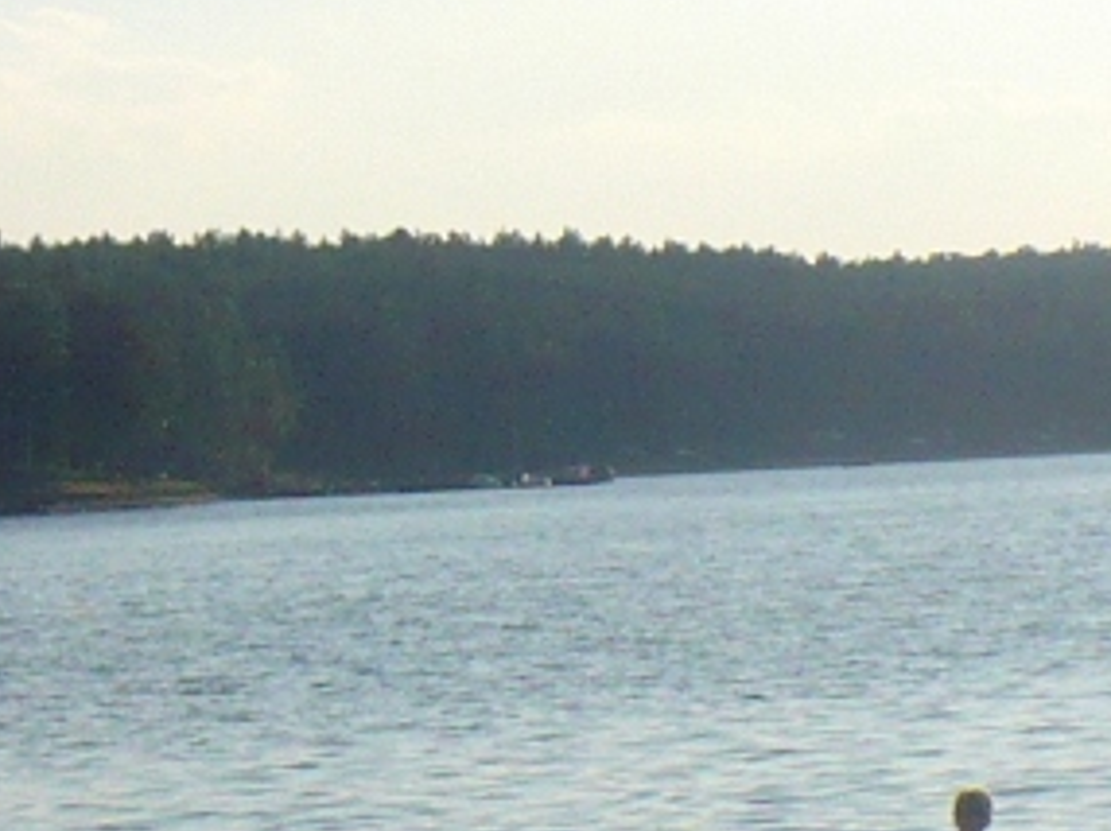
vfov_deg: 7.3
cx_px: 50
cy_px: 285
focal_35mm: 202
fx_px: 6478
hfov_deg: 9.7
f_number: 8
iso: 100
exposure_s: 1/400
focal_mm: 6.1
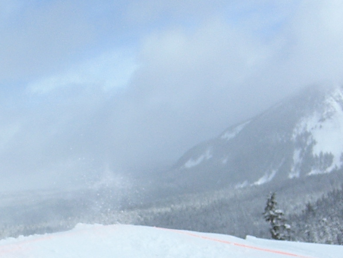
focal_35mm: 78
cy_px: 201
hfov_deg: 24.0
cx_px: 10
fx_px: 773
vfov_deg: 18.8
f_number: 8
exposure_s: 1/1000
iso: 400
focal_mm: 7.9
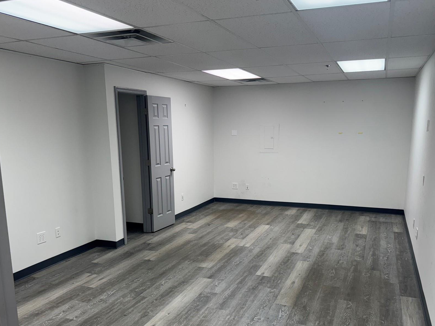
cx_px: 217
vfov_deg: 45.1
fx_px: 390
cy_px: 201
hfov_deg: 58.4
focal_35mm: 31
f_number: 1.78
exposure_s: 1/120
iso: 100
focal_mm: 6.76
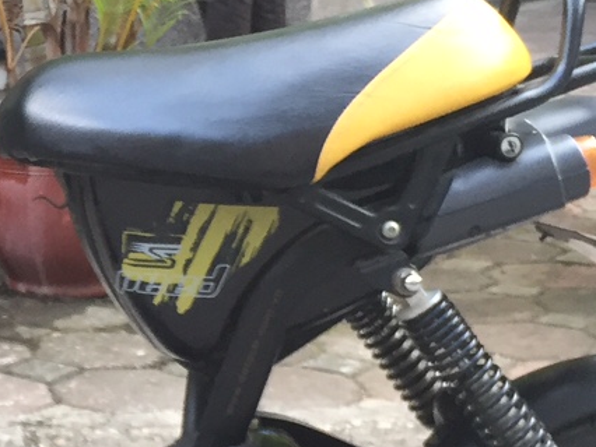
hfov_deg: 16.9
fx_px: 1912
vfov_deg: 13.3
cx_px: -118
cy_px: 289
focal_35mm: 111
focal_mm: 4.15
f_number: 2.2
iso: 32
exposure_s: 1/33
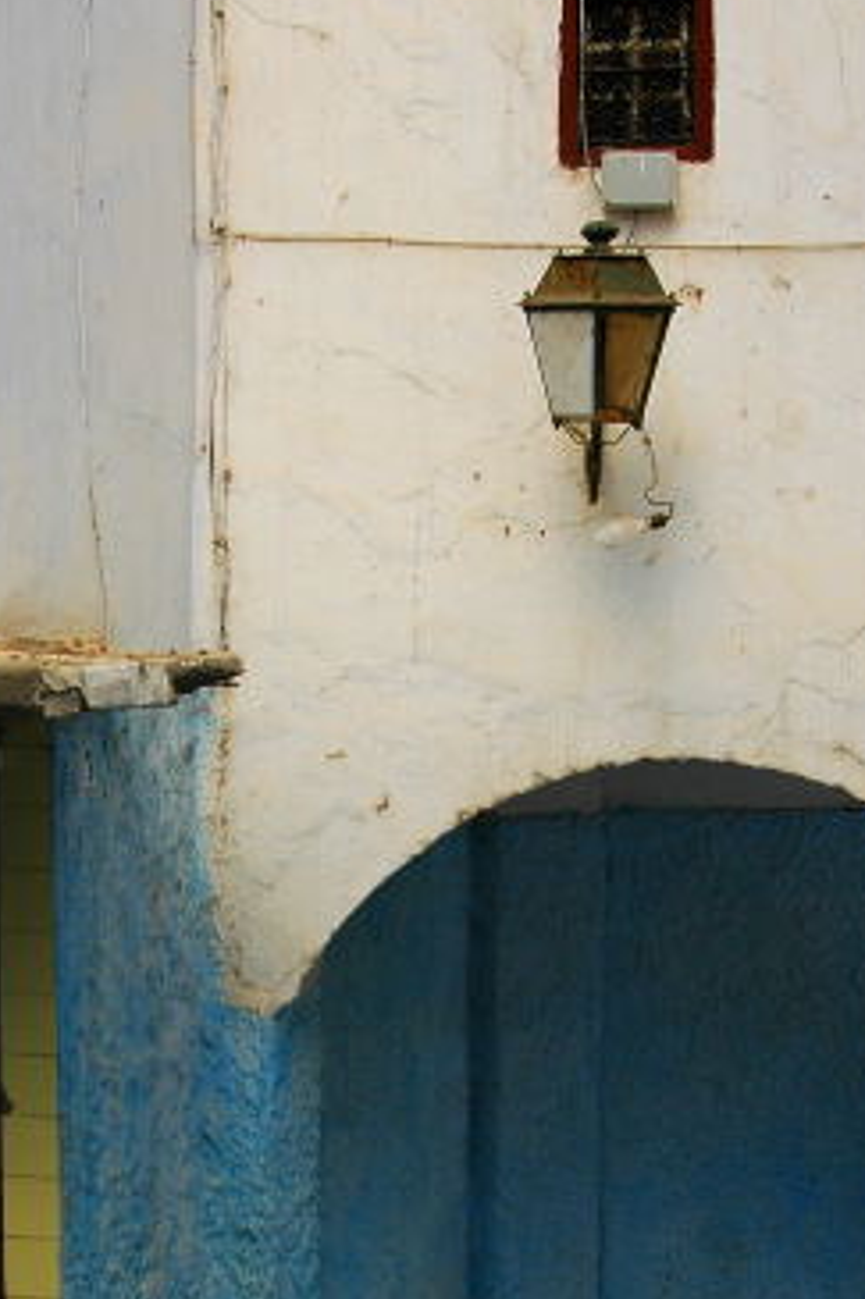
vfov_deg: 22.1
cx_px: 349
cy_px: 861
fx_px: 3319
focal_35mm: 92
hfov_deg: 14.8
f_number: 7.1
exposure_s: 1/125
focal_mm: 28
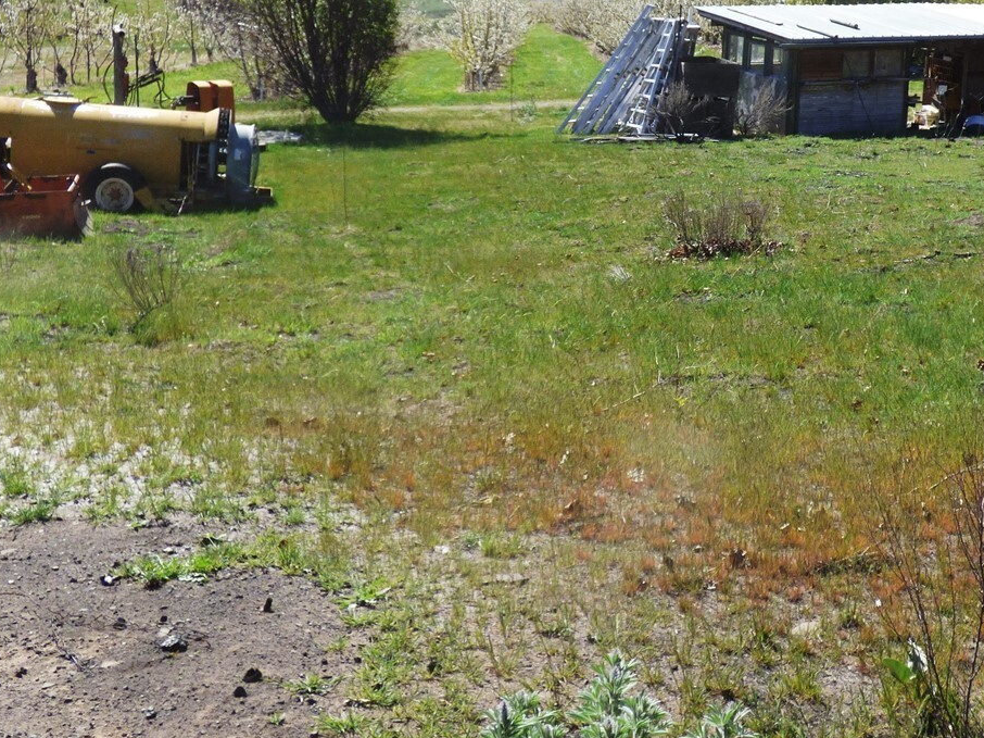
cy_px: 226
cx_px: 687
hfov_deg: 35.7
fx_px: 1506
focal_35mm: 53
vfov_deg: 27.3
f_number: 3.3
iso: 100
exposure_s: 1/1000
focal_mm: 5.29
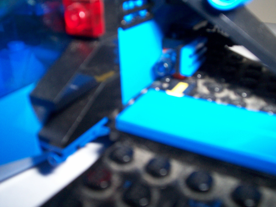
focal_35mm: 36
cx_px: 138
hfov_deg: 51.4
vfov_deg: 39.7
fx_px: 287
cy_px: 104
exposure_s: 1/64
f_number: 4.5
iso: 140
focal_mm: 5.9
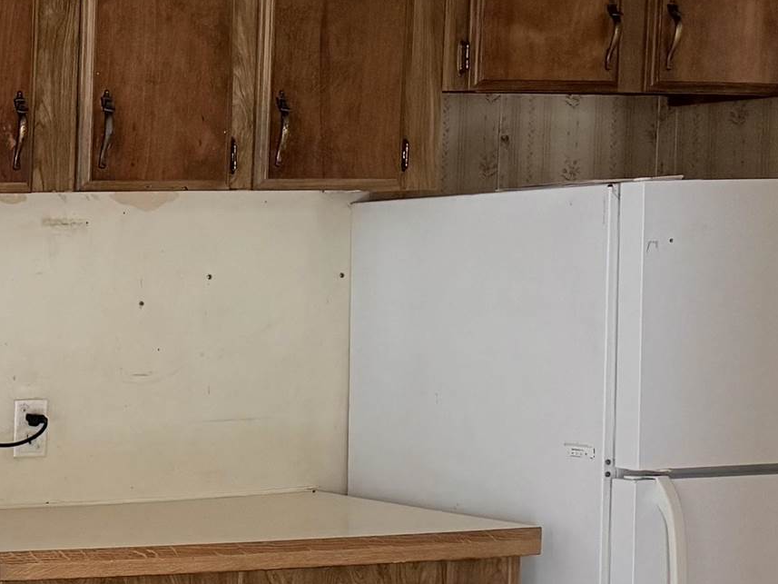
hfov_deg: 18.7
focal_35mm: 86
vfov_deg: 17.1
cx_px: -538
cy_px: 455
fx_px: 1933
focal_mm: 6.76
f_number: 1.78
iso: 200
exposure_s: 1/105
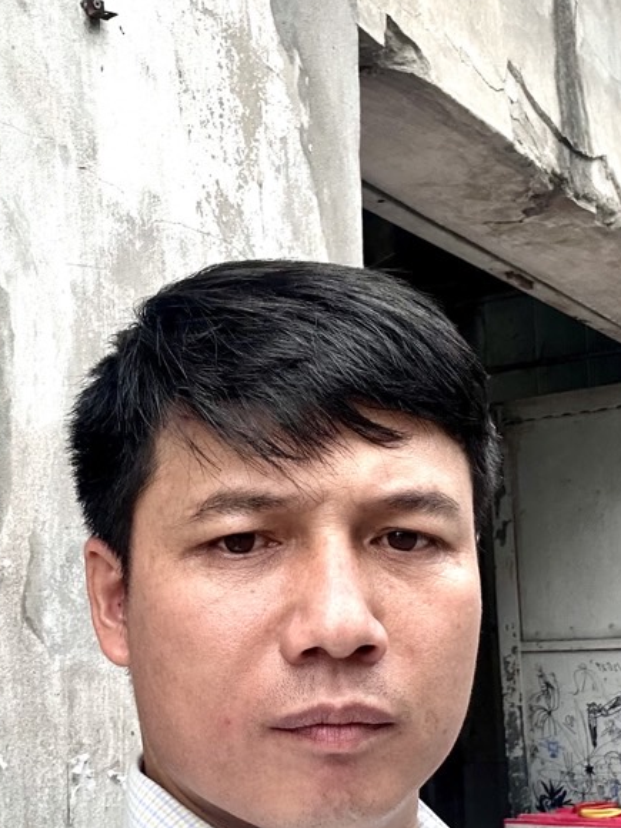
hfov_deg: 27.5
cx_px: 298
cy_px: 467
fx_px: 1268
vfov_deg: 36.1
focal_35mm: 53
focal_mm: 2.69
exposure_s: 1/107
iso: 80
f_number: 1.9
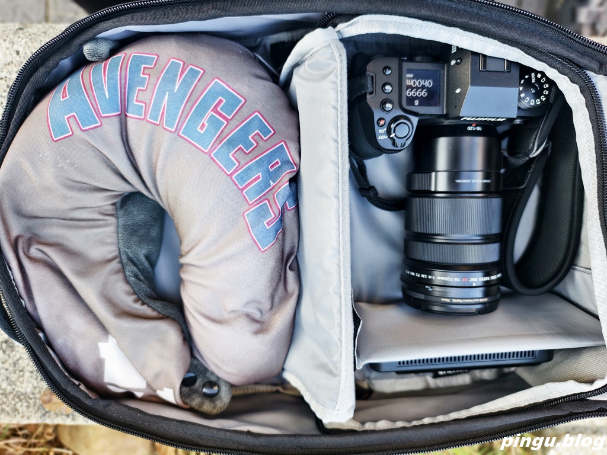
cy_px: 228
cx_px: 304
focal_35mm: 23
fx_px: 403
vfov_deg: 58.9
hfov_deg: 73.9
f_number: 2.8
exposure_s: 1/122
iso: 72
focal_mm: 6.54
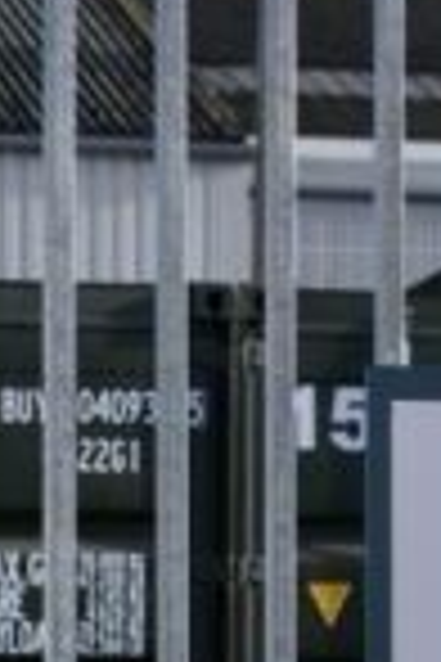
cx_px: 1343
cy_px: 941
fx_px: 6780
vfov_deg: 5.5
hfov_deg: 3.6
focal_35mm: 369
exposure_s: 1/600
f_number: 4.5
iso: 160
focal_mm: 35
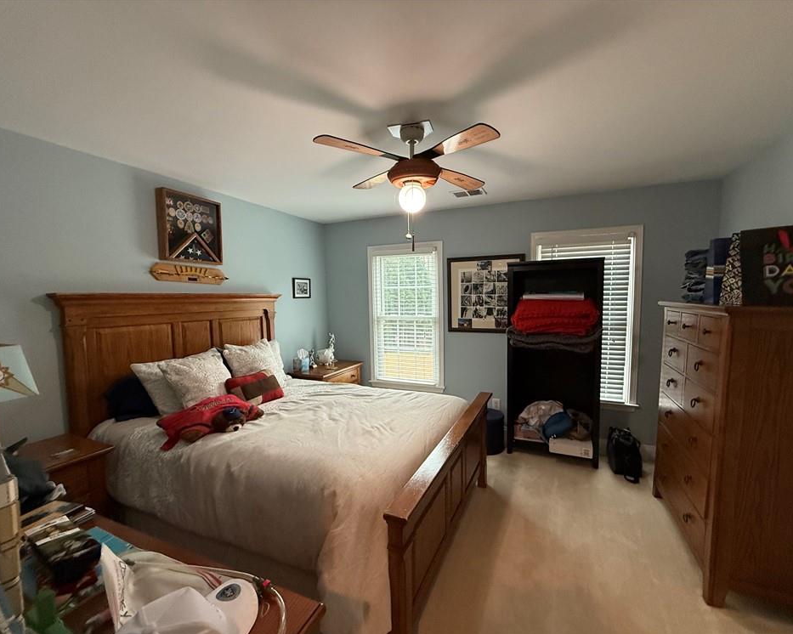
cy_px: 325
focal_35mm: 15
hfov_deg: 96.8
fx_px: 352
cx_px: 413
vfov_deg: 84.0
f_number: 2.2
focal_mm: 2.22
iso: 400
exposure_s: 1/120
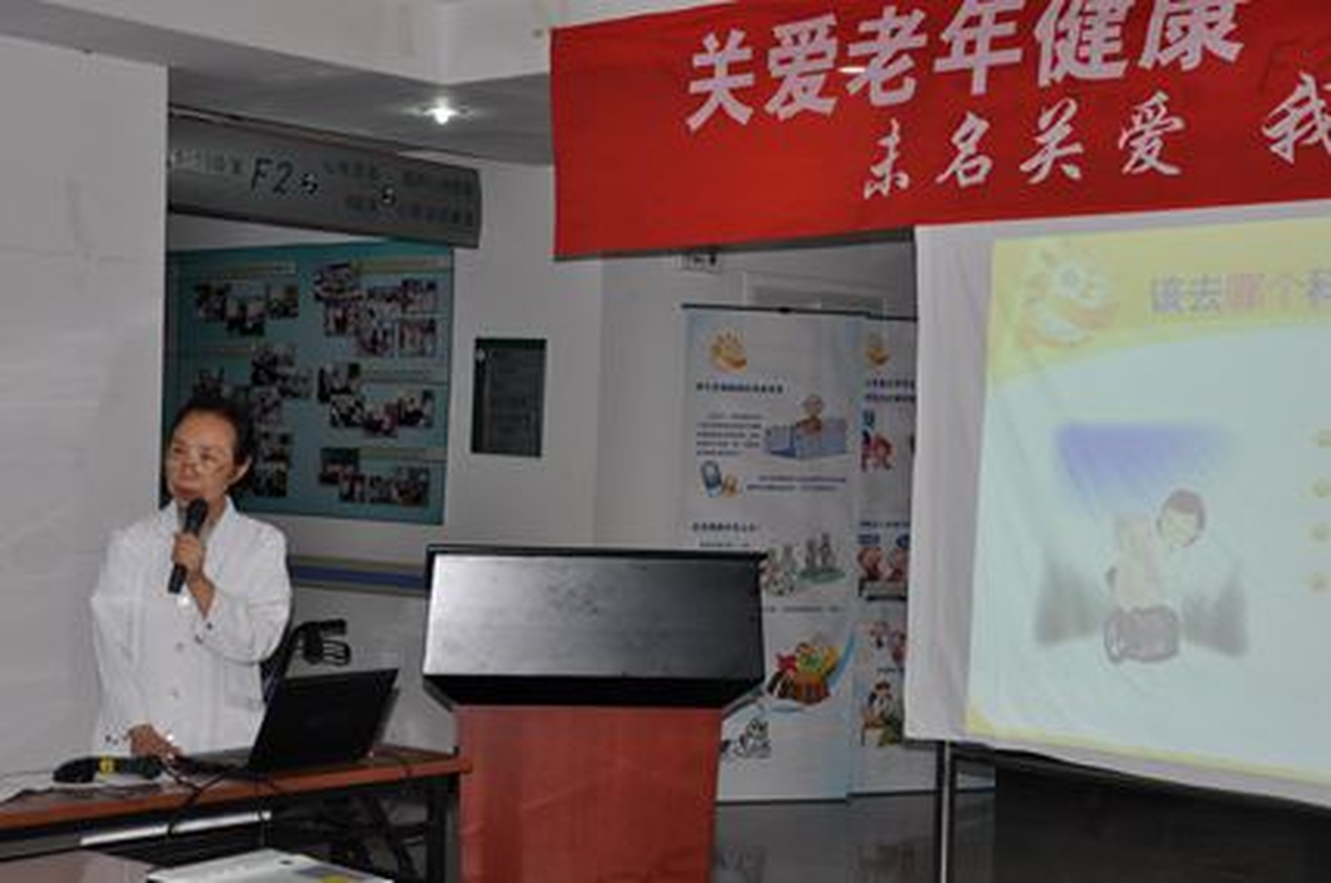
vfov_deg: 25.7
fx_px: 1938
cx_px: 666
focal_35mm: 52
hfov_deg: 37.9
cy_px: 442
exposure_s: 1/60
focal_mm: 35
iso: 200
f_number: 4.5
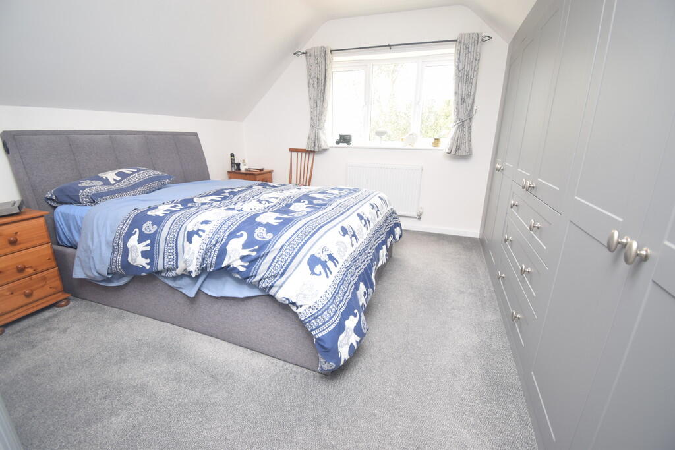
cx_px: 338
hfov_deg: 100.4
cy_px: 225
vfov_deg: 77.3
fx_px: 281
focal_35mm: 15
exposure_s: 1/60
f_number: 4.5
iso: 400
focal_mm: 10
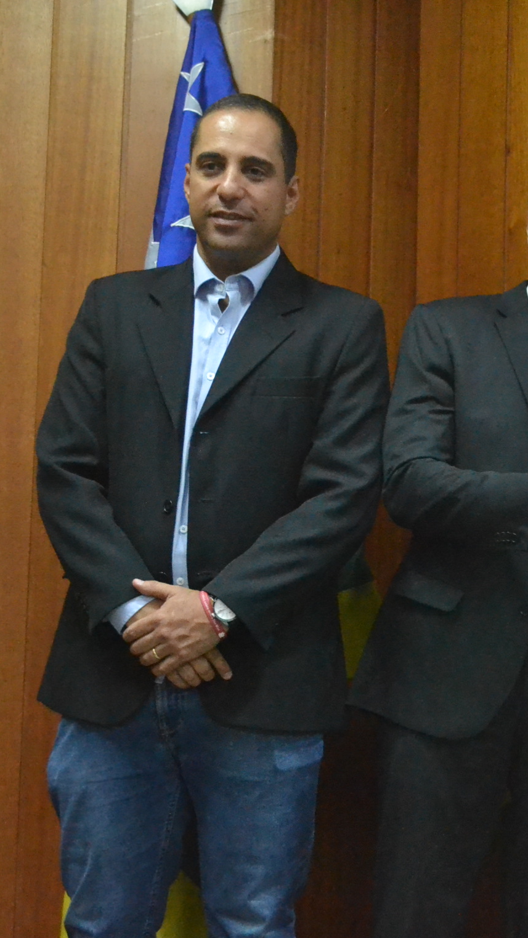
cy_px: 470
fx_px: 1892
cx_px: 625
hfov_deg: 15.3
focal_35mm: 76
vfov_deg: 27.9
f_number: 5
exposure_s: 1/80
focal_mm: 32
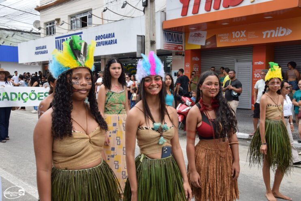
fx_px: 301
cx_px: 150
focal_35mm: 36
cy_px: 100
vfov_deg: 36.9
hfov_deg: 53.1
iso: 200
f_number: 8
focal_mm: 24
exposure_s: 1/250
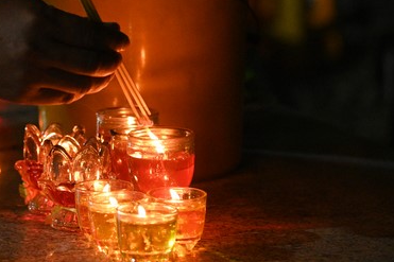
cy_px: 69
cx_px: 99
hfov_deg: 9.8
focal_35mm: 210
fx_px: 2297
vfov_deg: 6.5
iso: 10000
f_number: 4.5
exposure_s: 1/250
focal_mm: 120
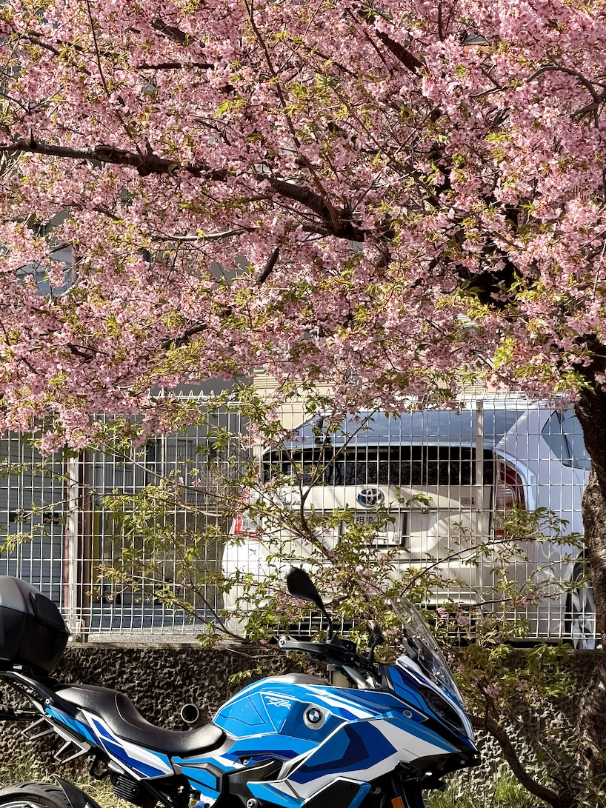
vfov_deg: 14.9
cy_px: 506
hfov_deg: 11.2
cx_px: 253
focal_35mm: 132
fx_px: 3082
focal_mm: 16.89
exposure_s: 1/569
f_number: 2.8
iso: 50
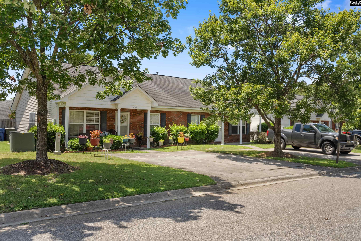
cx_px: 180
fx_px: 301
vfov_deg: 43.6
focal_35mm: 30
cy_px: 120
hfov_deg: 61.9
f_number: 4
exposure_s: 1/1600
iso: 800
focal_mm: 30
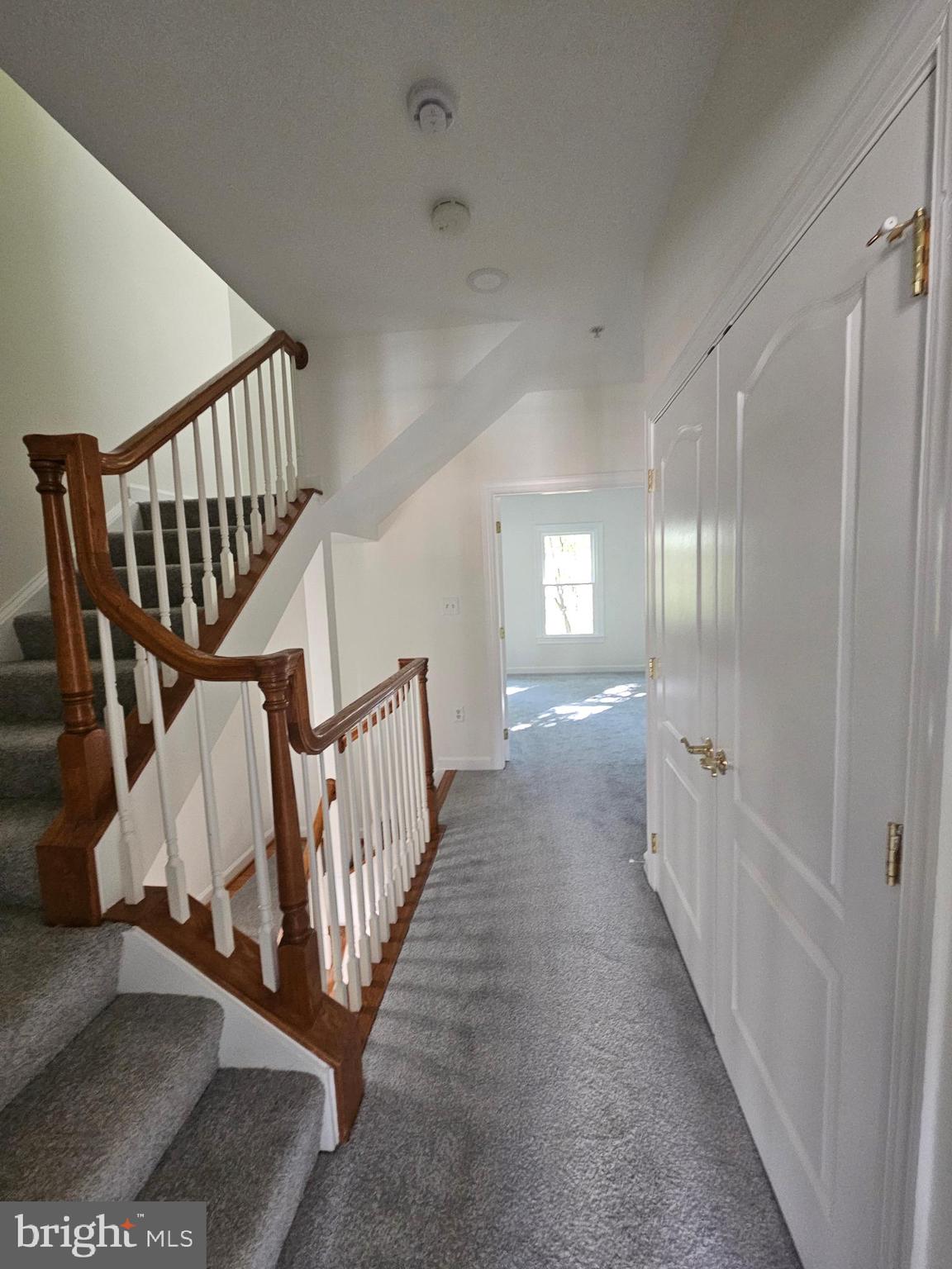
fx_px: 477
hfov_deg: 89.9
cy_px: 634
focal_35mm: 13
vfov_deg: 106.2
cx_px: 476
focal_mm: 2.2
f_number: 2.2
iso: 320
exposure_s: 1/30
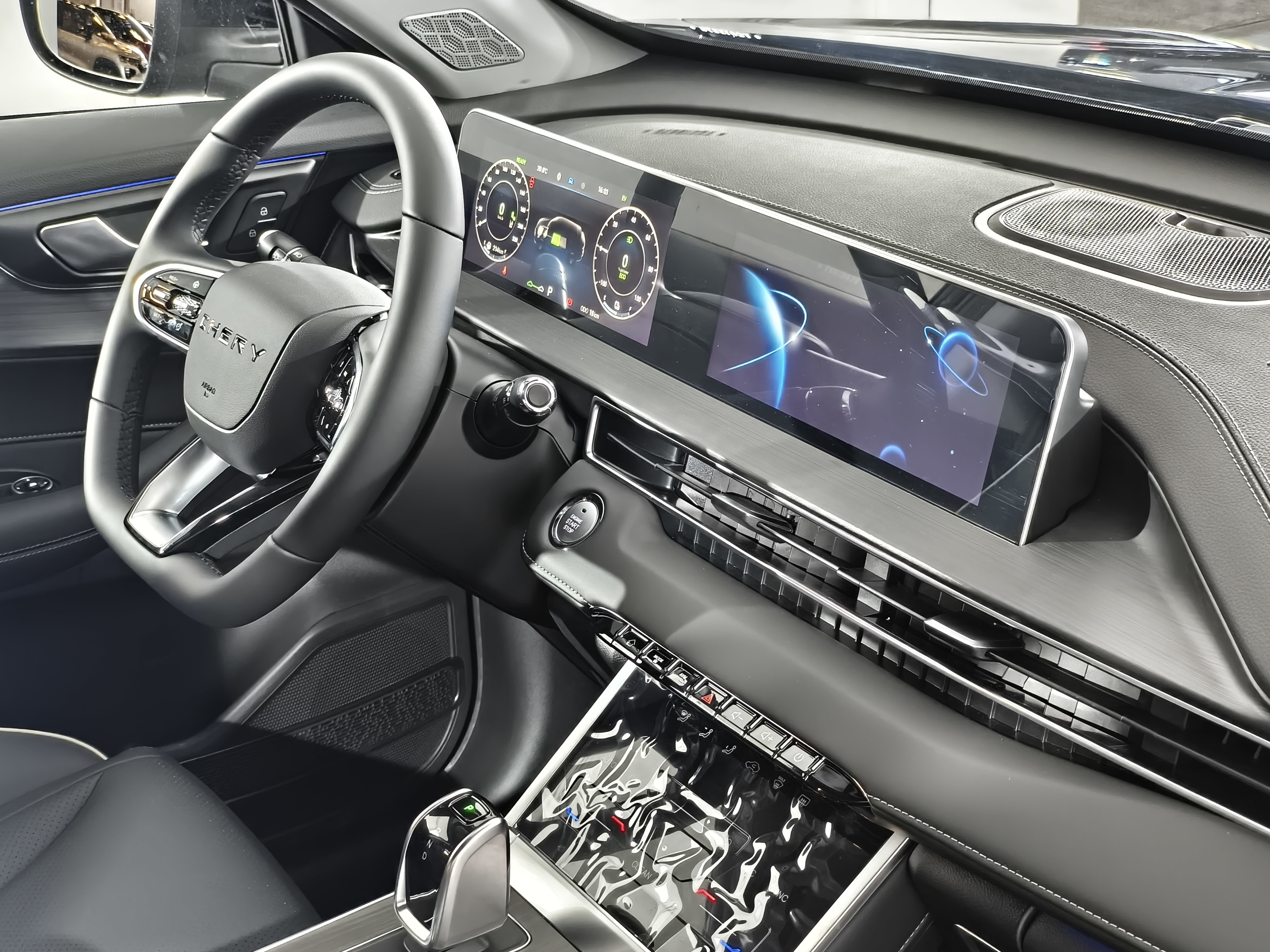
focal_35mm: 54
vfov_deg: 27.0
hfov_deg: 35.5
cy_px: 476
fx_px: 1981
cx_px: 635
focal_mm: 7.1
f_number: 1.9
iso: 3200
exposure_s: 1/25
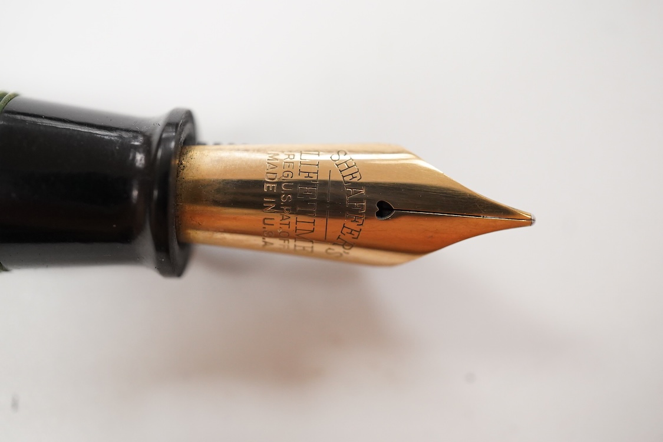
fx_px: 829
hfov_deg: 43.6
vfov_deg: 29.9
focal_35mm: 45
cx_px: 332
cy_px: 221
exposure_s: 1/200
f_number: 7.1
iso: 2500
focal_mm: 30
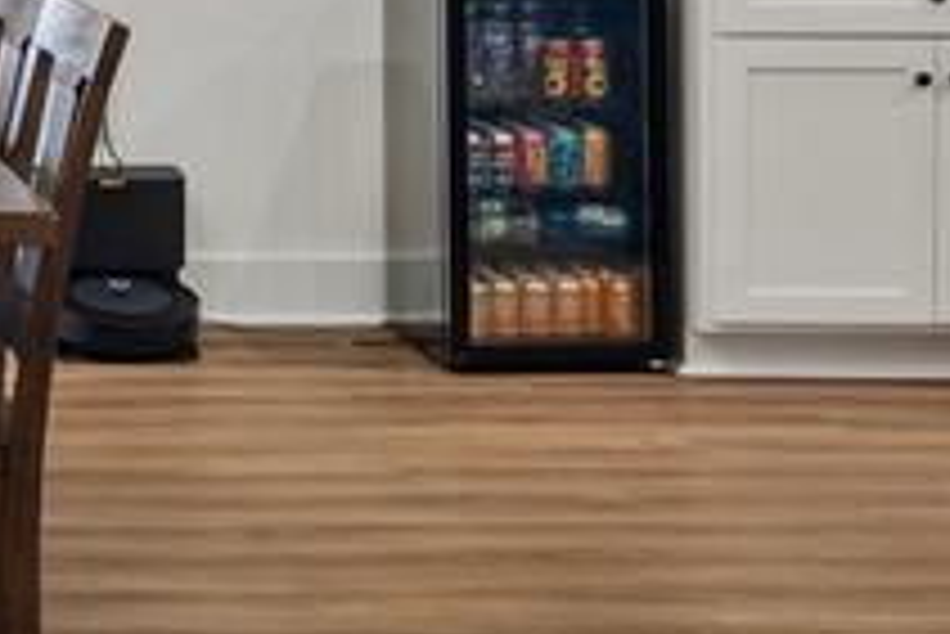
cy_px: -247
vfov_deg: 12.3
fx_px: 2825
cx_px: -405
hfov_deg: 17.5
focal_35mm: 107
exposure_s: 1/5
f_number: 8
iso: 800
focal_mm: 22
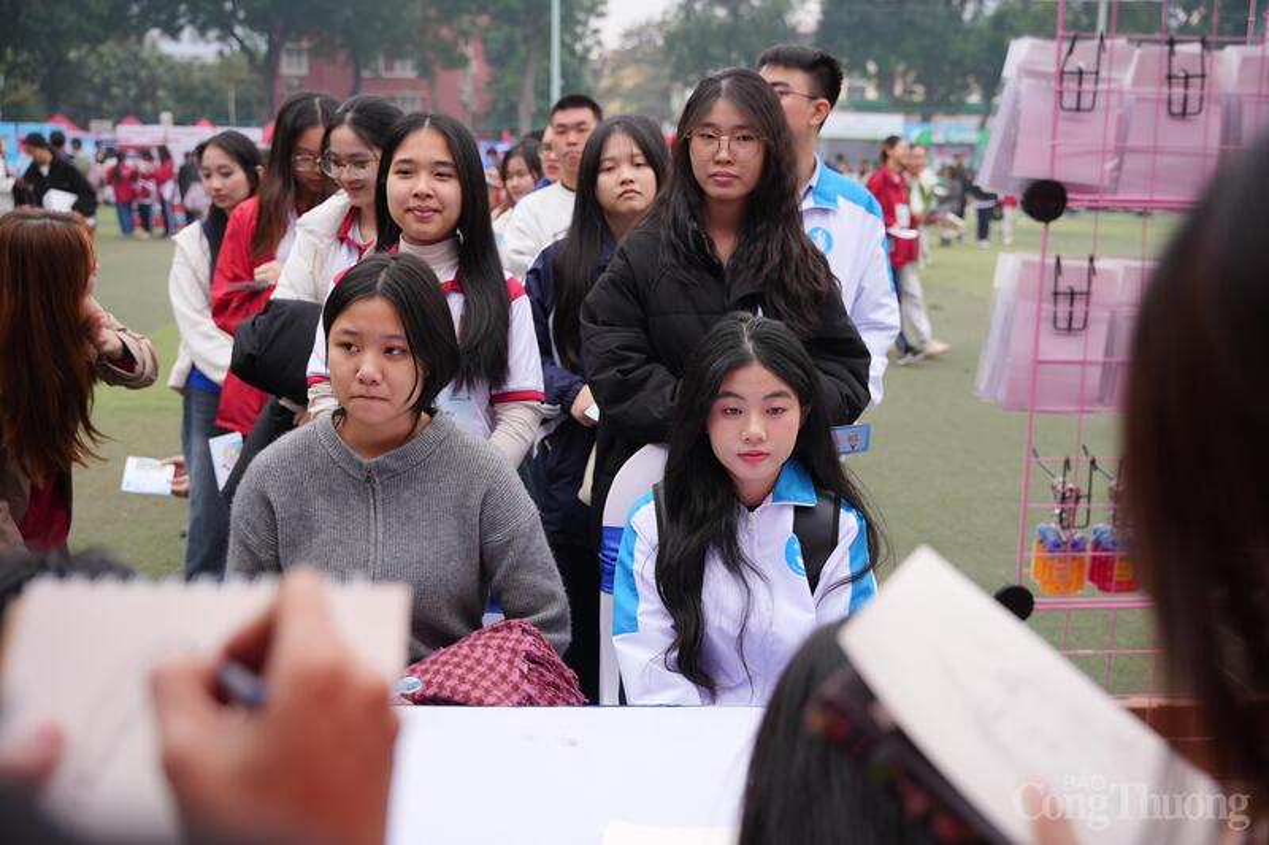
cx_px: 634
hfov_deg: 49.9
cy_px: 422
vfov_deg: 34.4
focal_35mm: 39
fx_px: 1364
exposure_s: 1/125
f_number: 3.5
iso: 100
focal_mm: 38.7
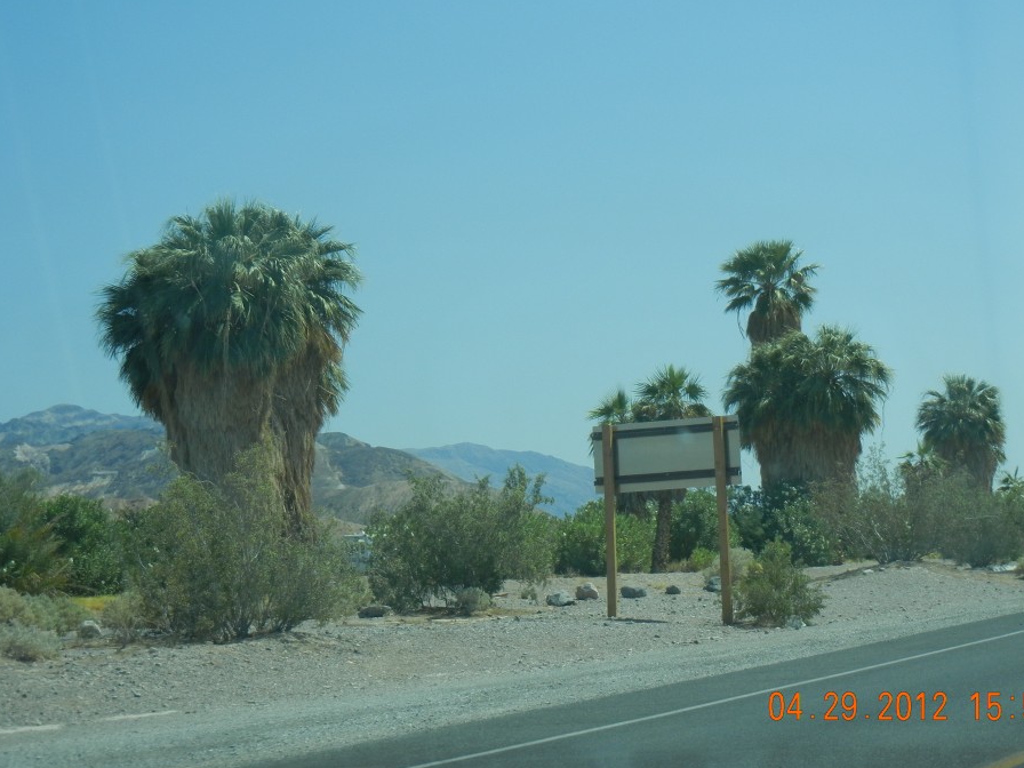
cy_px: 359
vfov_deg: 16.8
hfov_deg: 22.3
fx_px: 2603
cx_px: 543
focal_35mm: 88
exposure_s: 1/280
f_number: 8.6
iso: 160
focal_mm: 13.9
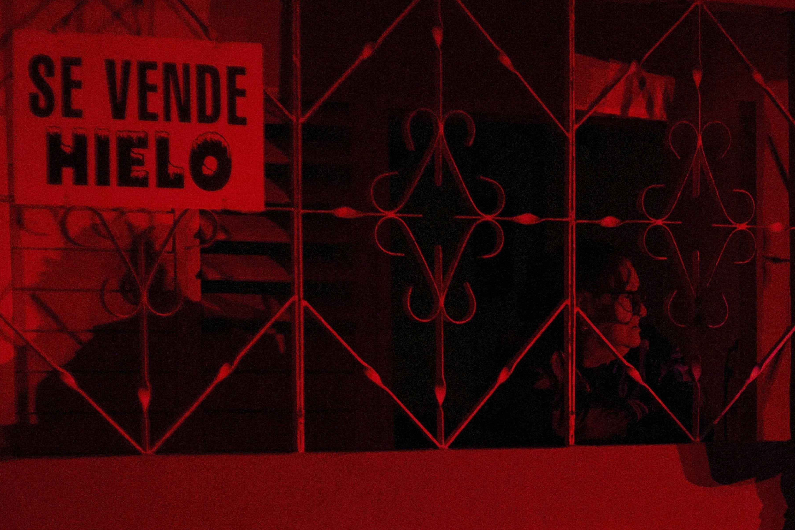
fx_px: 2120
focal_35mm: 96
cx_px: 759
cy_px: 521
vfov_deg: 14.1
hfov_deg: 20.7
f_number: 2
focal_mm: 40
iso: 8000
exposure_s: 1/125
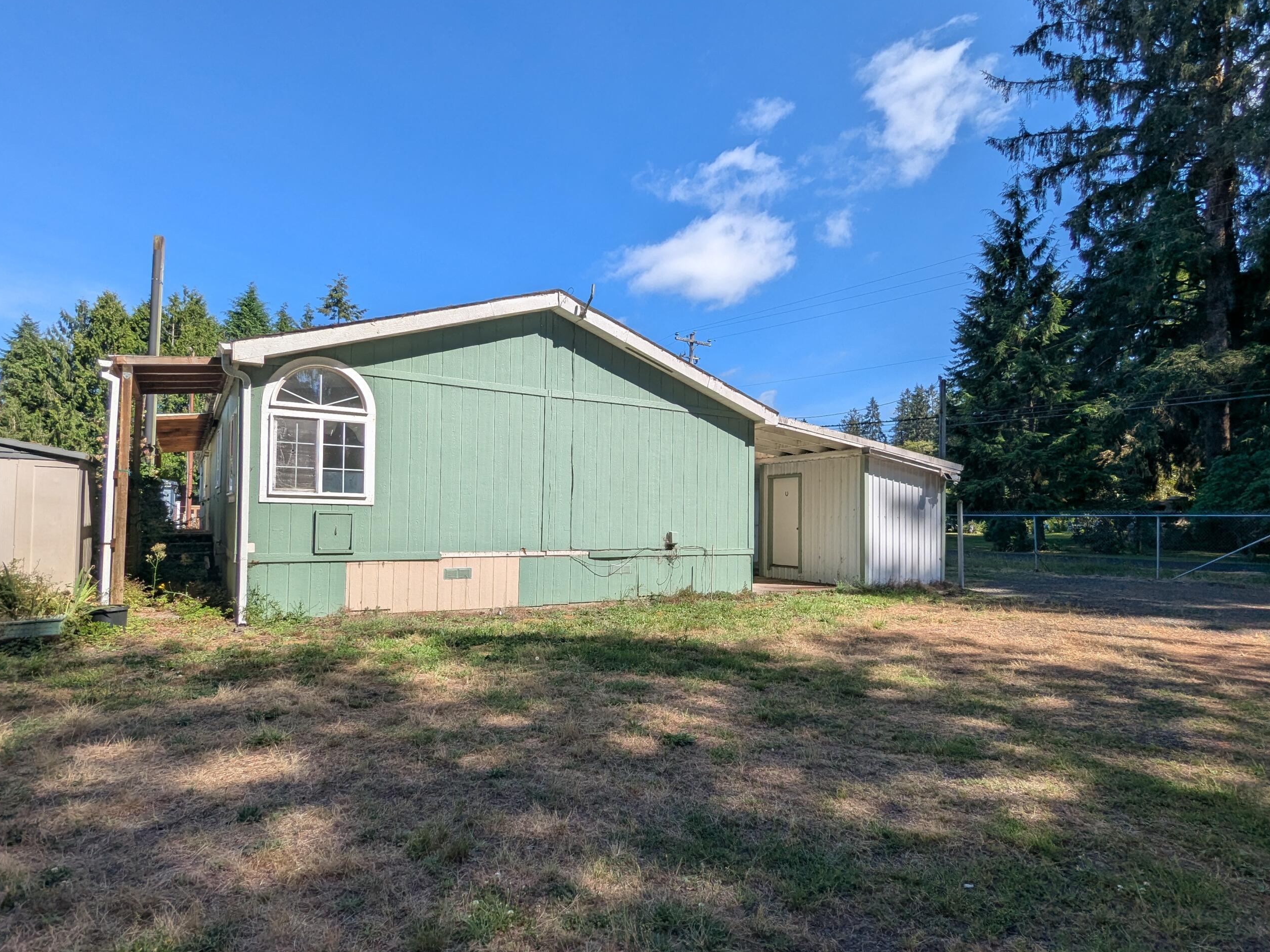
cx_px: 611
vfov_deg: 68.6
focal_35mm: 19
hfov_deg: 84.6
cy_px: 497
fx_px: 697
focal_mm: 2.35
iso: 44
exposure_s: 1/1274
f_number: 2.2
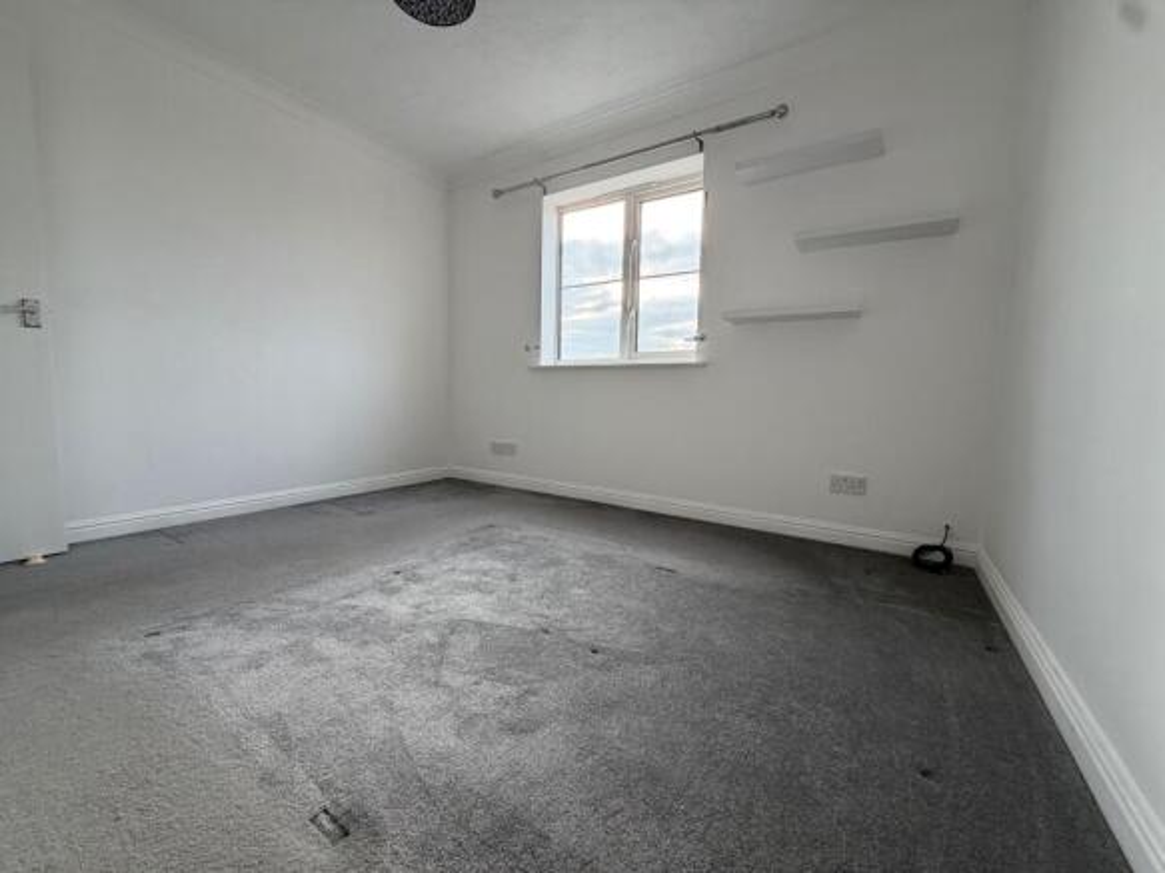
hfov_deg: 102.1
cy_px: 436
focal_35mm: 14
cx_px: 582
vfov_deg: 85.7
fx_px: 471
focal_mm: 2.22
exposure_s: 1/121
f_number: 2.2
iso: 125
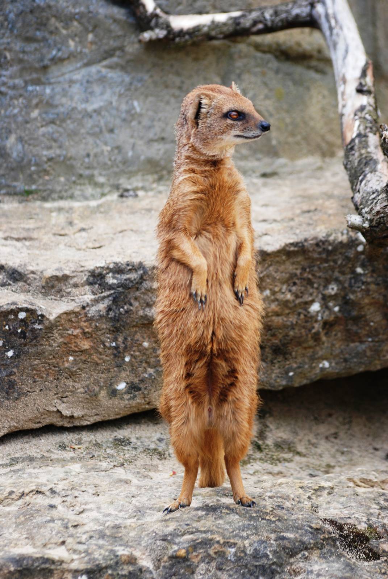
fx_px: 3264
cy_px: 290
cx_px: 194
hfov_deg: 6.8
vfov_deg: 10.1
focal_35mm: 202
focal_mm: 135
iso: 200
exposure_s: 1/320
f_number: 4.5
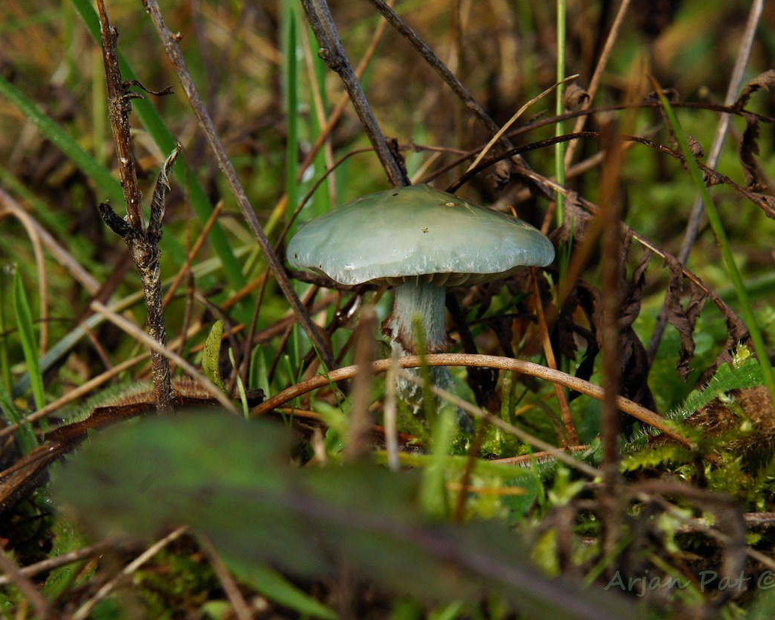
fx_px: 4096
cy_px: 309
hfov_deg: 10.8
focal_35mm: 179
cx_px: 429
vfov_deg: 8.7
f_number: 16
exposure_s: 1/40
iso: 200
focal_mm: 105
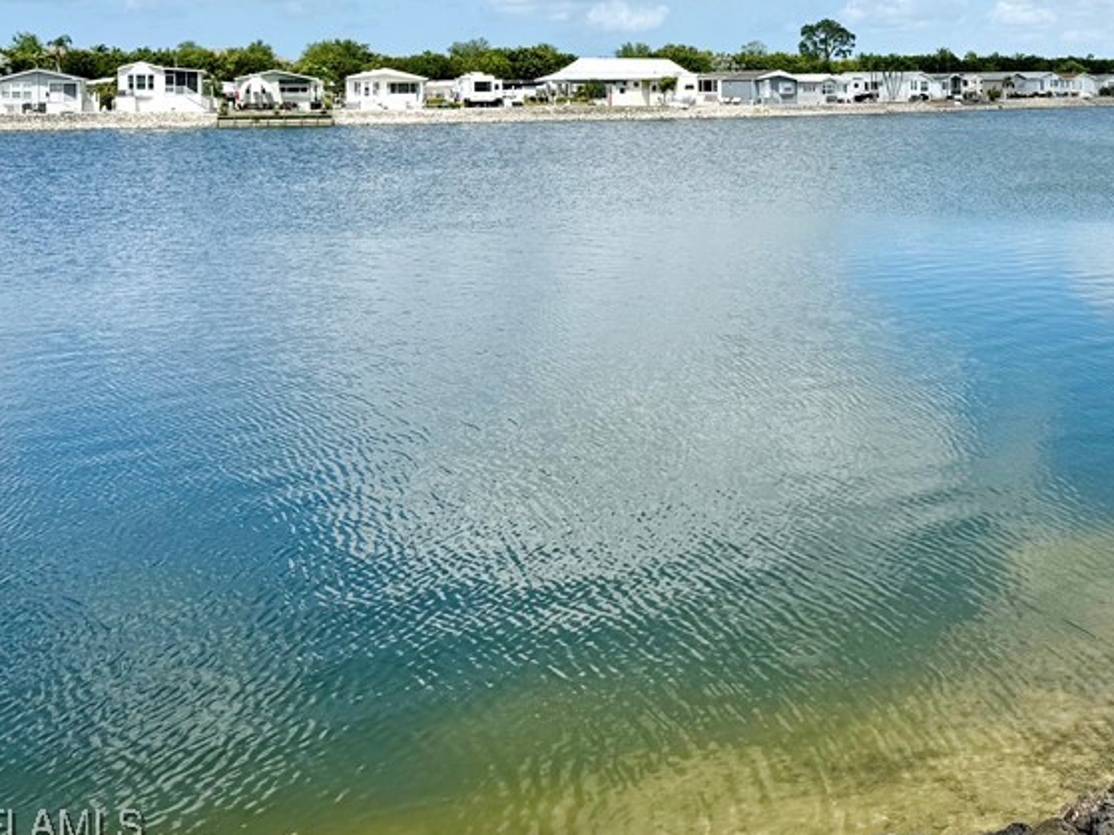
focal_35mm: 44
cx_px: 921
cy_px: 106
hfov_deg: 40.8
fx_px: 1416
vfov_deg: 31.5
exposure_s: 1/9091
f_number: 1.78
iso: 80
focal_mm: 6.76
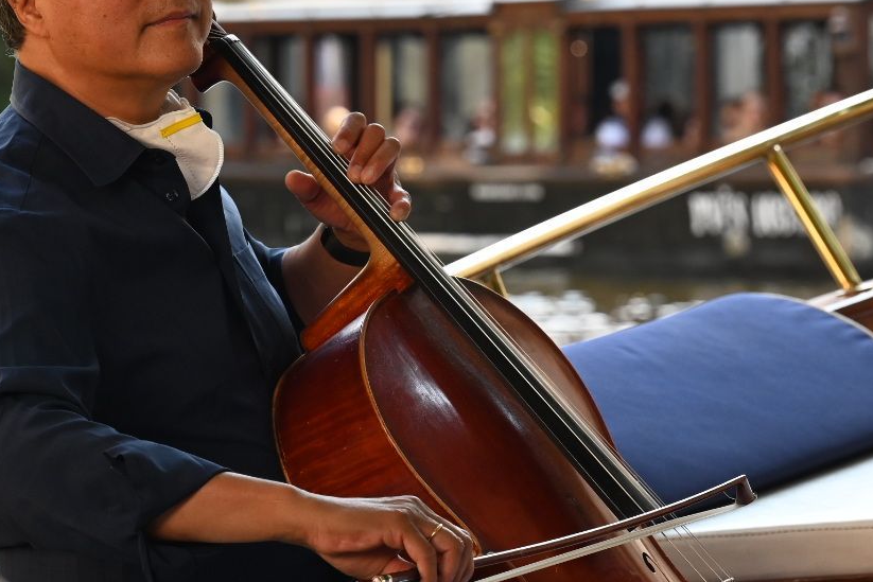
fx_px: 5966
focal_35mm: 246
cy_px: 274
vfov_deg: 5.6
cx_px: 548
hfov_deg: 8.4
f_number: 7.1
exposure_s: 1/250
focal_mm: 125
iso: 800
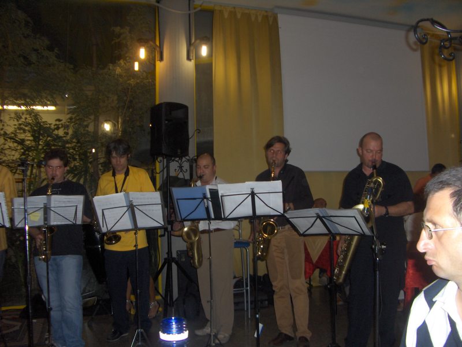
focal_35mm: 35
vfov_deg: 40.7
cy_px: 174
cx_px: 231
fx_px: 467
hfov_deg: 52.6
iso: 100
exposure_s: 1/60
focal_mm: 5.8
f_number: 2.6
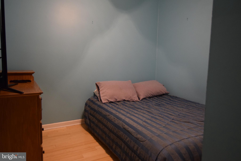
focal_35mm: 33
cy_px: 80
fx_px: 221
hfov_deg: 57.2
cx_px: 120
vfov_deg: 40.0
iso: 2000
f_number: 4
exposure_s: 1/60
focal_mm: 22
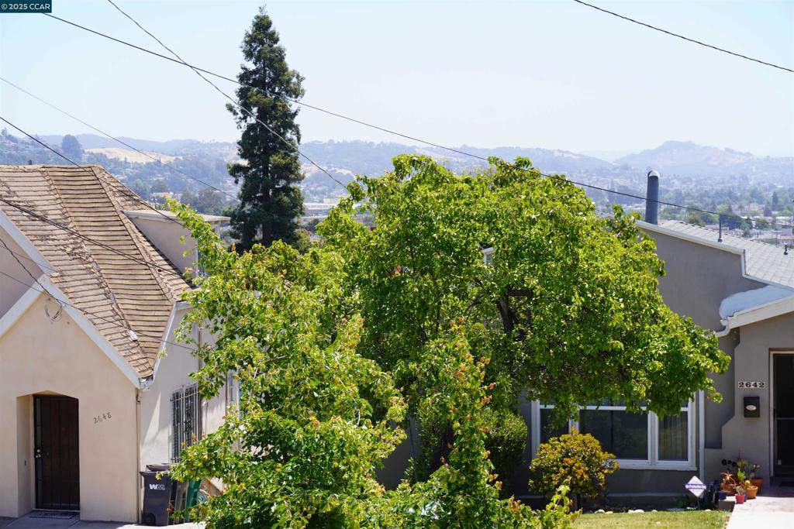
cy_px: 264
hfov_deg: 27.0
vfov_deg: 18.2
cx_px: 397
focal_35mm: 75
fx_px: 1654
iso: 100
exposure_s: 1/125
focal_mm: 50
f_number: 9
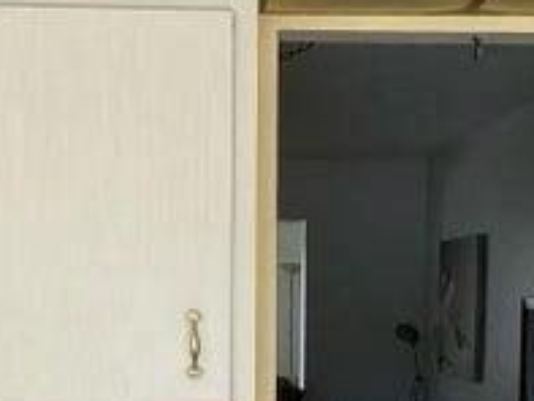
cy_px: 526
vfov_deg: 15.0
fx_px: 1451
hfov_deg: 20.8
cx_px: 241
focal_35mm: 94
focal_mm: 3
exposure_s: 1/120
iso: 64
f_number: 1.8
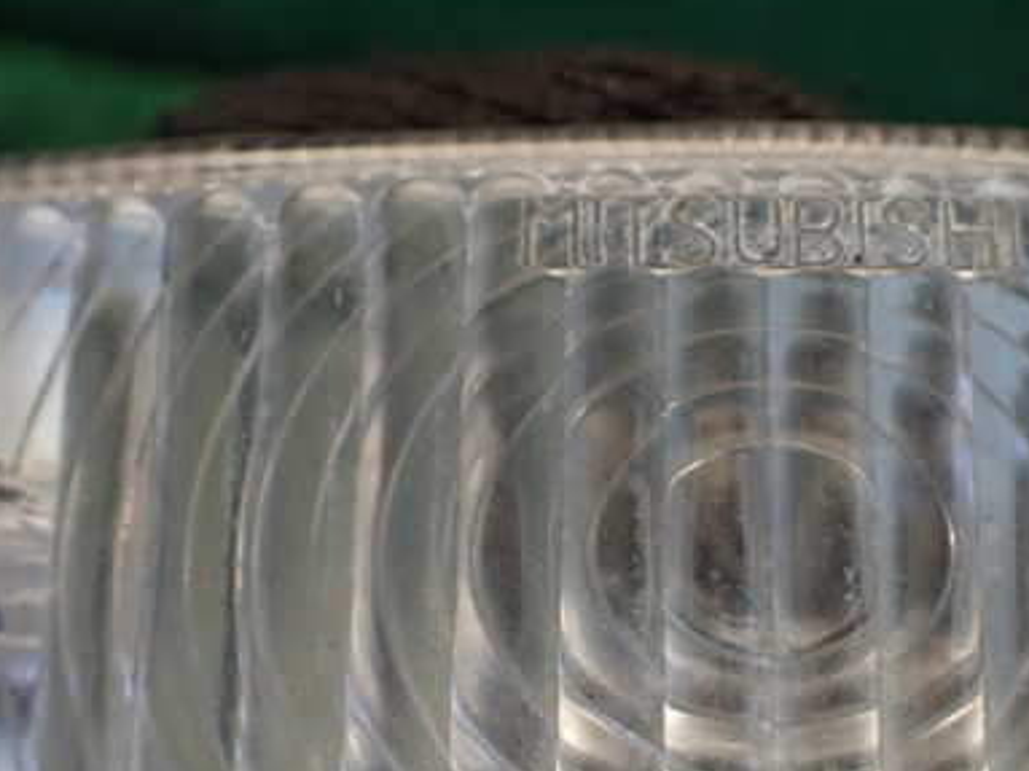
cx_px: 747
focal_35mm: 47
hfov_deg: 39.6
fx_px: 1397
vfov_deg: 30.6
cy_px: 527
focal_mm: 5.4
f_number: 2.3
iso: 100
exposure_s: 1/200
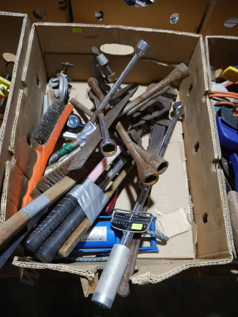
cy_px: 158
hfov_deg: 49.8
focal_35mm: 28
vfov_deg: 63.4
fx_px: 256
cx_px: 119
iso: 320
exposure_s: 1/60
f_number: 3.5
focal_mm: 14
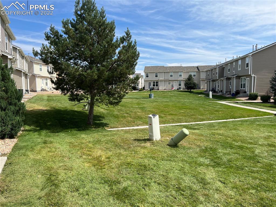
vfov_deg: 53.0
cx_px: 138
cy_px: 104
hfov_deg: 67.3
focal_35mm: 26
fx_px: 207
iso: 50
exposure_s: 1/3413
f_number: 1.6
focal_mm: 5.1
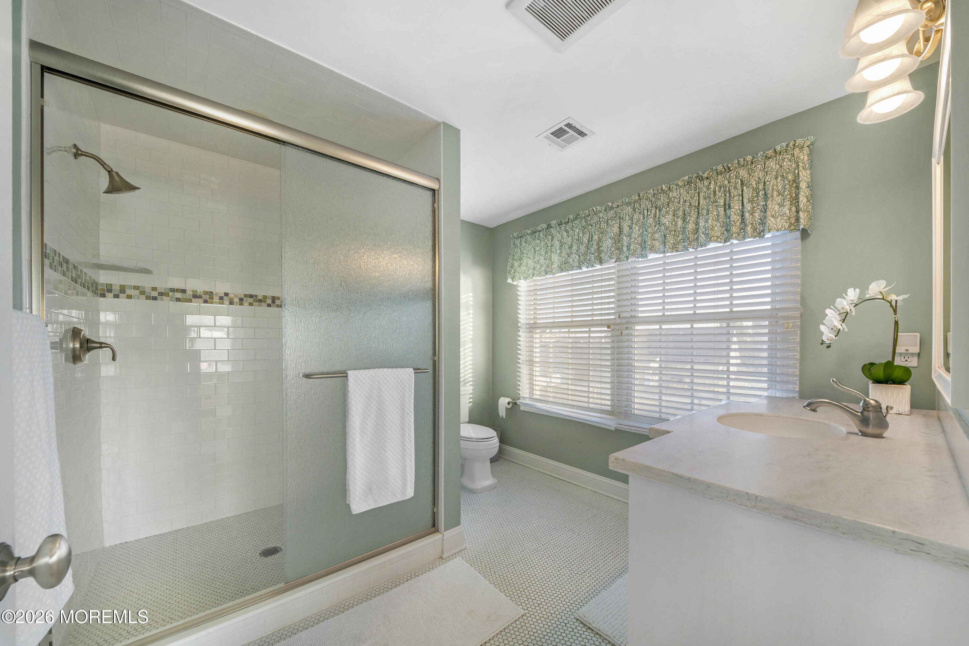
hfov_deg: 112.6
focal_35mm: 12
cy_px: 323
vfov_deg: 90.0
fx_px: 323
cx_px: 484
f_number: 8
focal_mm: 12
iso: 400
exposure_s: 1/4
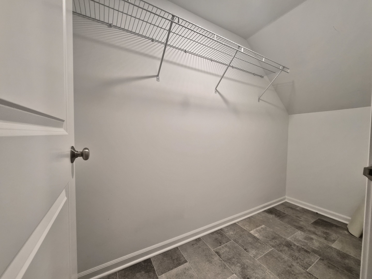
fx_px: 140
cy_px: 140
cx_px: 186
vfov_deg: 89.9
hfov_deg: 106.2
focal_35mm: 13
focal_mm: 1.7
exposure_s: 1/60
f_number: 2.2
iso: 125
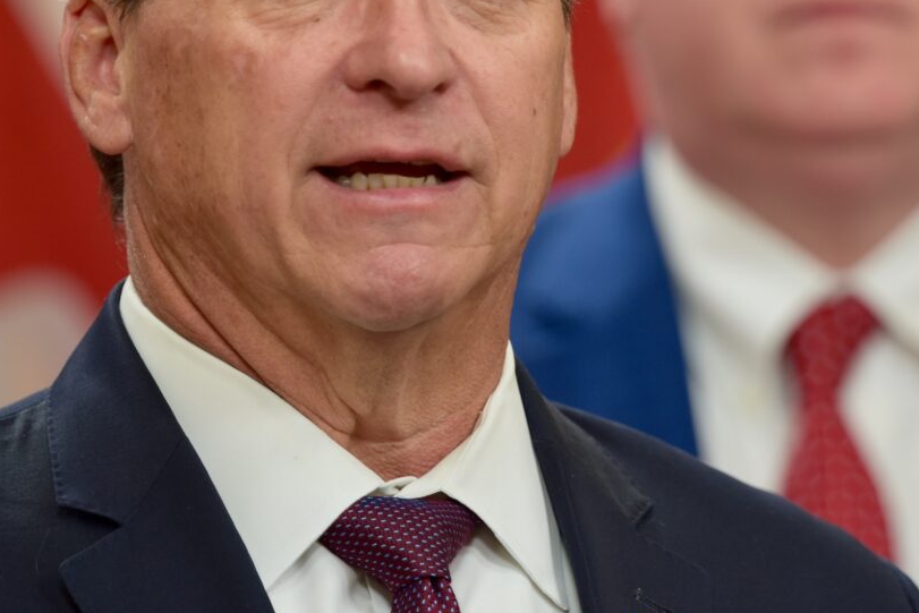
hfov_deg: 4.1
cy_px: 97
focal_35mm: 497
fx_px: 12687
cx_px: 729
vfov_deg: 2.8
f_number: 2.8
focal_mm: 175
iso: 200
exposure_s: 1/200
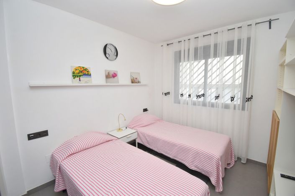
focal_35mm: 15
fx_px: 123
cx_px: 148
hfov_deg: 100.4
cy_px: 98
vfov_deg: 77.3
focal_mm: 10
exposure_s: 1/250
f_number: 4.5
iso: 400
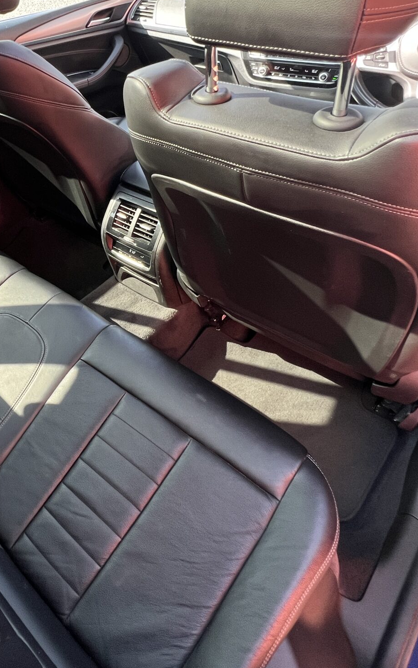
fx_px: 437
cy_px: 249
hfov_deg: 47.6
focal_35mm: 24
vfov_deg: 73.5
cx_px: 69
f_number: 1.8
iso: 125
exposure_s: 1/99
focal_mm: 1.57
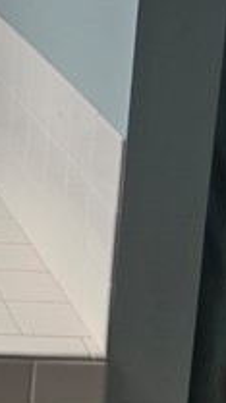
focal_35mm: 123
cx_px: -257
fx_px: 1315
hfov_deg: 9.1
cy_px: -66
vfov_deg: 16.8
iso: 25
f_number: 1.8
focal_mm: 5.4
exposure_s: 1/692
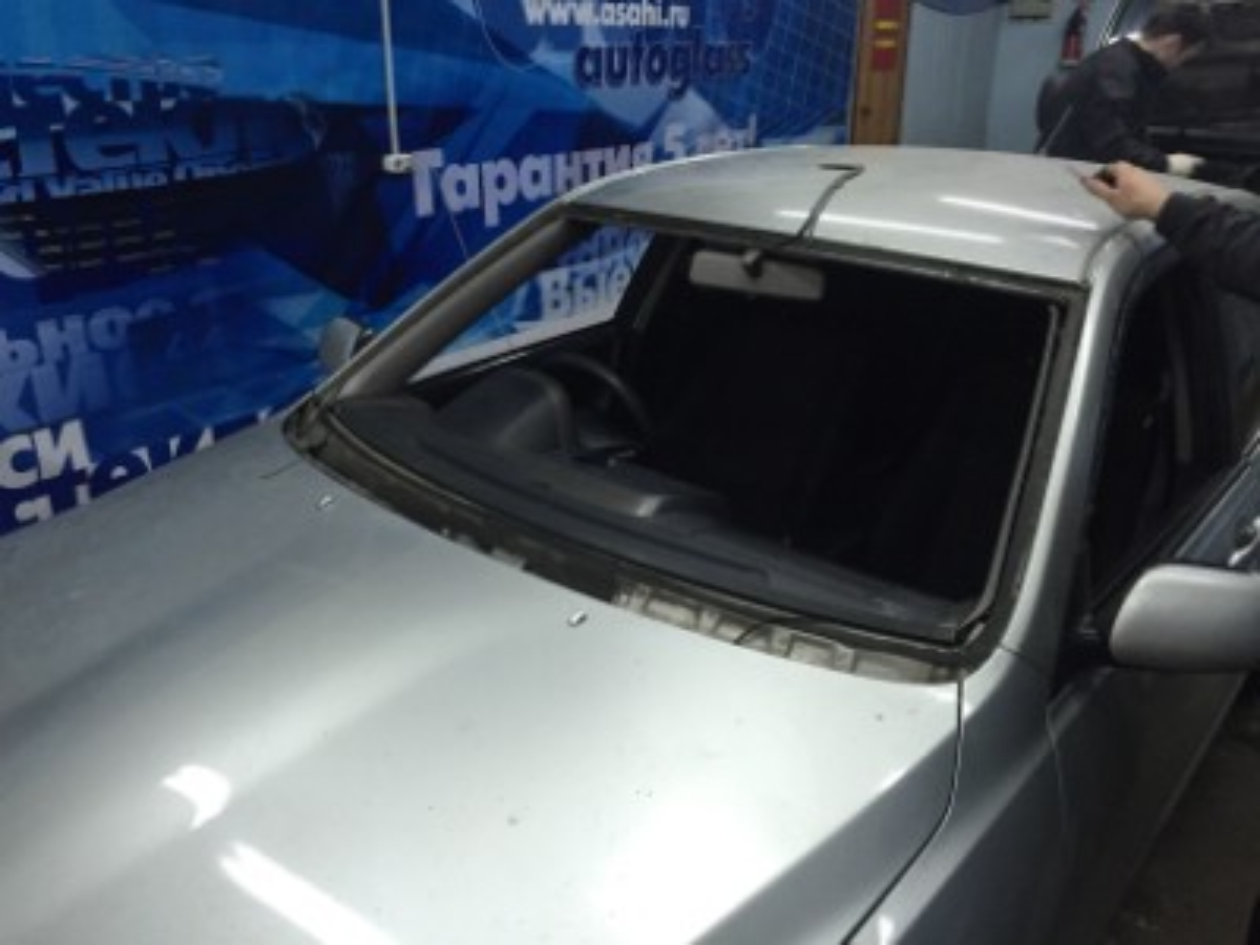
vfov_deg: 48.2
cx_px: 630
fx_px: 1056
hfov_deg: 61.7
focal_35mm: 29
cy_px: 472
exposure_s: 1/33
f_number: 2.2
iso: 80
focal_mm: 4.15
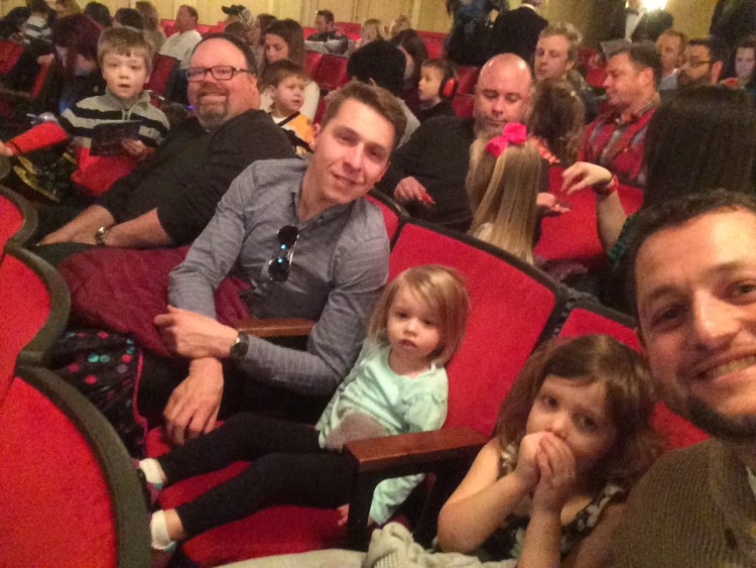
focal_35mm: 31
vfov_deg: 45.5
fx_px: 677
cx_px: 378
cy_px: 284
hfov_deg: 58.3
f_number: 2.4
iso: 1000
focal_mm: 2.15
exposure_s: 1/15
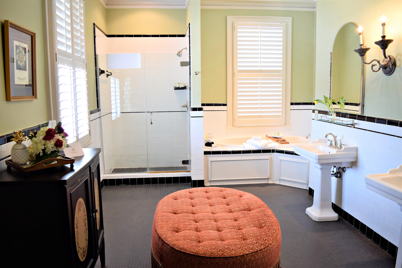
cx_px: 201
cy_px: 134
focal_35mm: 27
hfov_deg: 67.4
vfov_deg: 47.9
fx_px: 301
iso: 400
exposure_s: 1/30
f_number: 3.5
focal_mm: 18
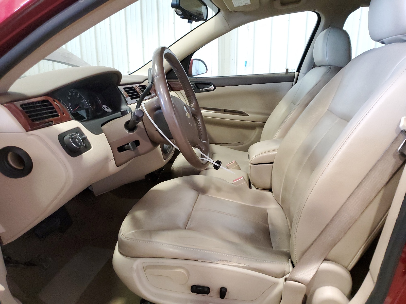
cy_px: 152
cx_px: 203
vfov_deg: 53.1
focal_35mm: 26
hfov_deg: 67.3
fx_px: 305
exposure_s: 1/60.2
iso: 371
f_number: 1.5
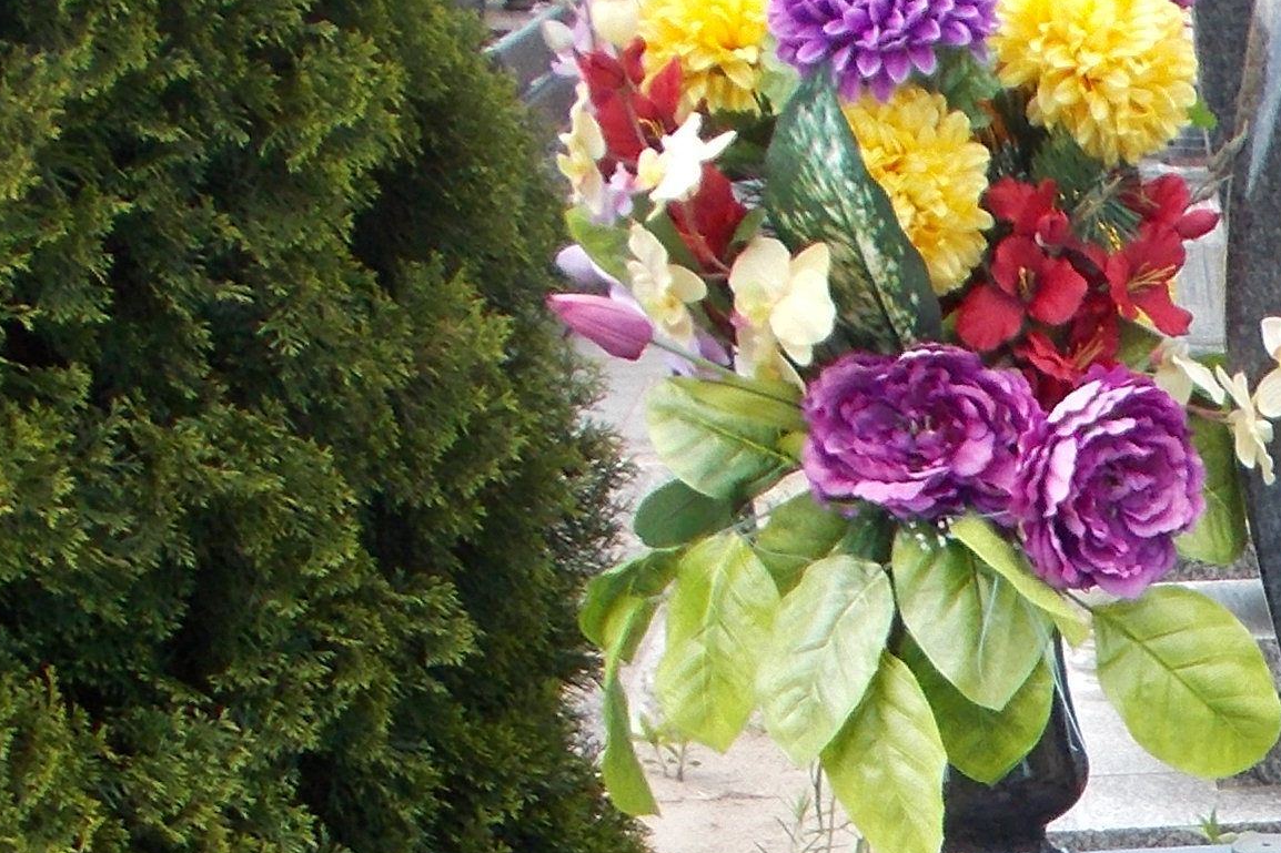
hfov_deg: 17.2
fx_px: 3842
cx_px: 1883
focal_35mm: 108
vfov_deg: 12.0
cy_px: 1380
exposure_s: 1/125
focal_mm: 4.6
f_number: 3.2
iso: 80
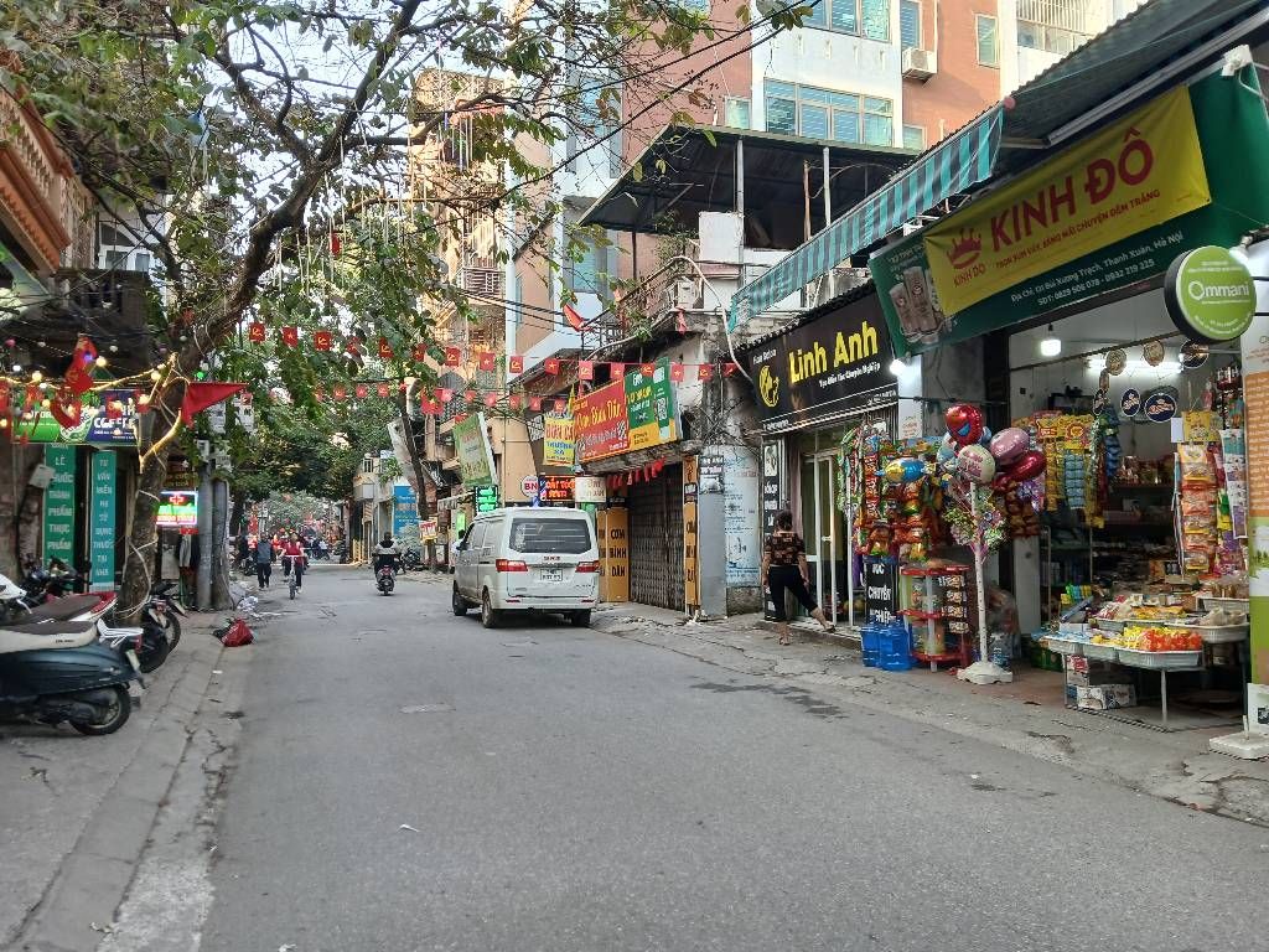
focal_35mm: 26
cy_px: 476
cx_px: 634
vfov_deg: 53.1
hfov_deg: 67.3
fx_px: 953
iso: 32
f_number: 1.8
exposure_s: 1/50.3
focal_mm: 3.98
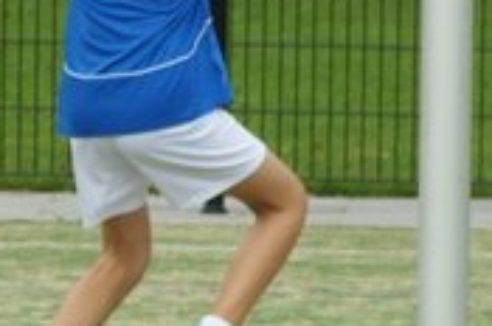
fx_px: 9808
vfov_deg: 1.9
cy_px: -160
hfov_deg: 2.9
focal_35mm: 719
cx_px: -284
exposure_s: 1/400
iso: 200
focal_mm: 70
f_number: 5.6
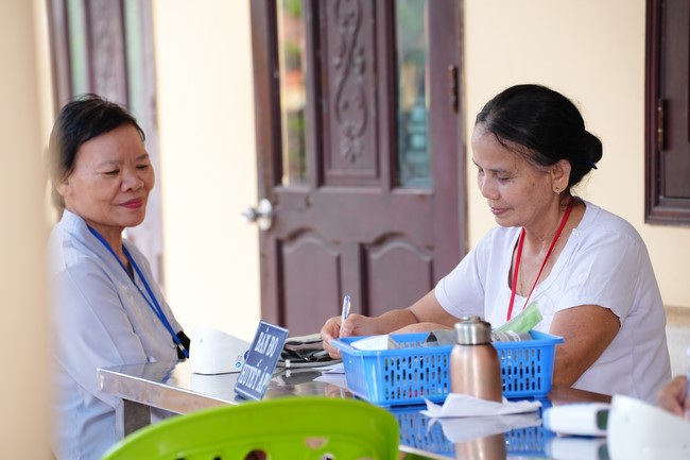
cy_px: 230
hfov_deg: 15.5
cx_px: 345
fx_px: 2529
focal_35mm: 132
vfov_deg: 10.4
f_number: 4.5
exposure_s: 1/100
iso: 500
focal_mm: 132
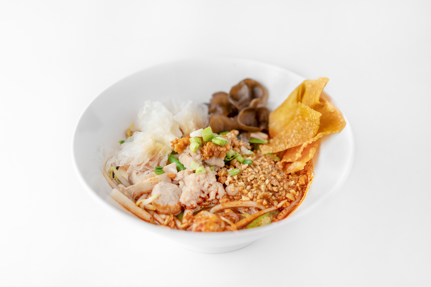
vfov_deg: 24.2
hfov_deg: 35.6
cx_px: 218
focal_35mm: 56
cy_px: 146
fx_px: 670
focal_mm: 55
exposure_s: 1/200
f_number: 2.2
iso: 200
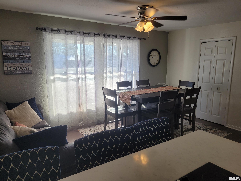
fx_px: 181
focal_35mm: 26
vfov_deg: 53.1
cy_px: 90
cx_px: 120
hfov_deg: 67.3
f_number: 1.8
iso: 40
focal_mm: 5.4
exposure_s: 1/152
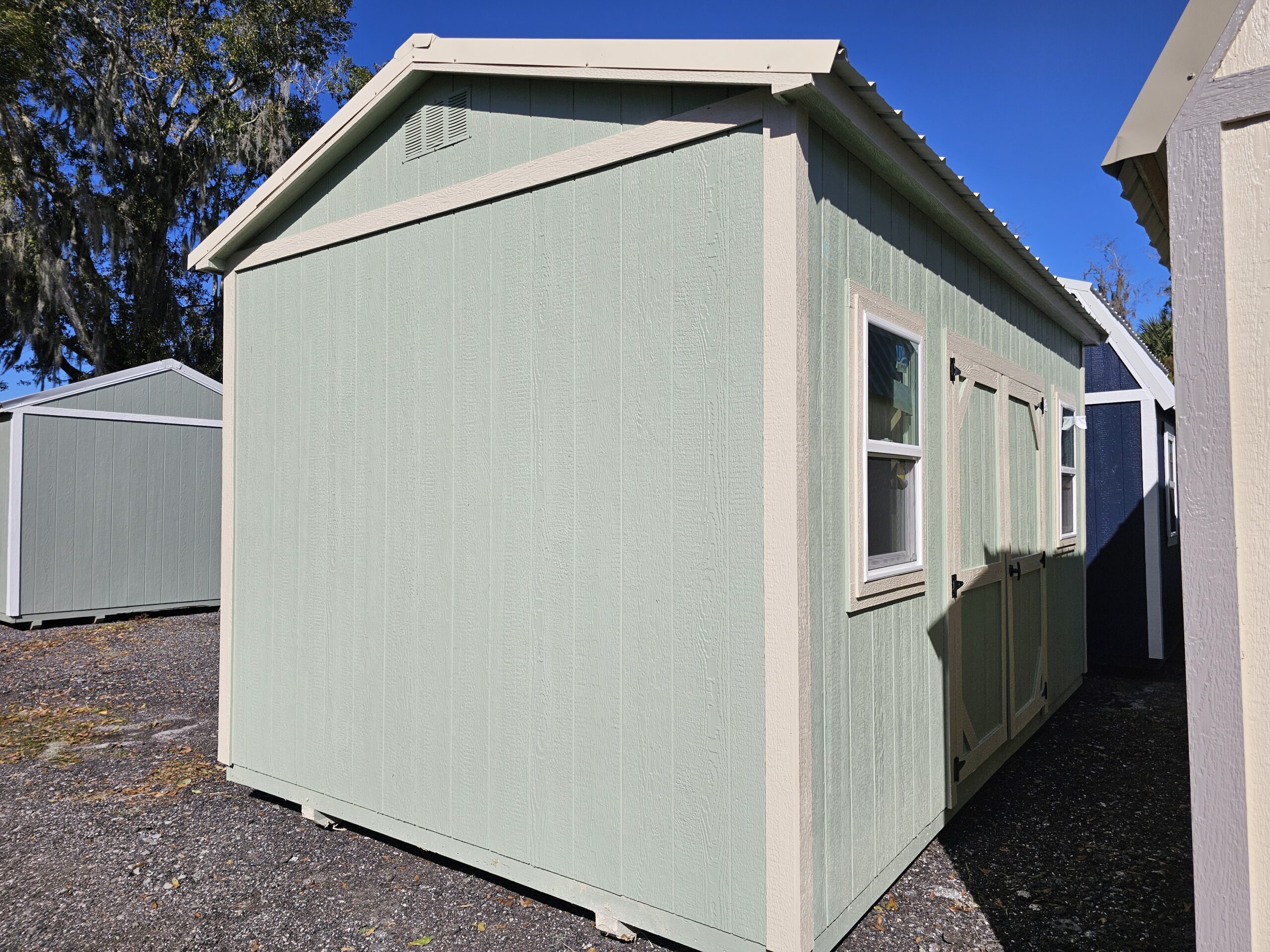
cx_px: 635
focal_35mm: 23
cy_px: 476
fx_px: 844
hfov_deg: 73.9
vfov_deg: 58.9
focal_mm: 6.3
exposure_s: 1/1809
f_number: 1.7
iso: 10
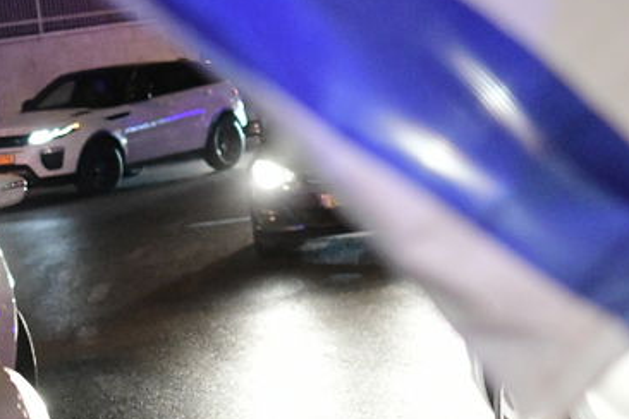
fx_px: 2341
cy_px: -143
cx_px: 974
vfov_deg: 10.0
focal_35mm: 134
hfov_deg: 14.2
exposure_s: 1/250
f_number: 2.2
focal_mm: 35
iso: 6400
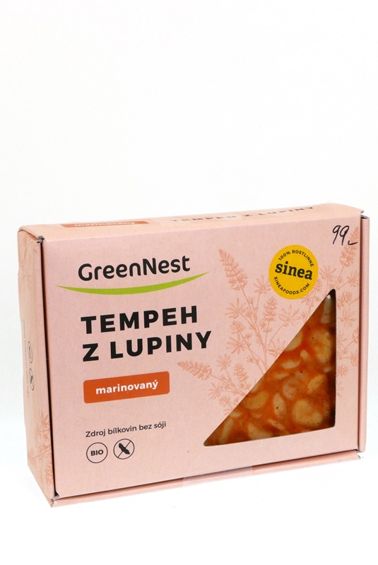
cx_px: 189
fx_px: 1179
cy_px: 282
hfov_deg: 18.2
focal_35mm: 75
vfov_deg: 27.0
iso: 800
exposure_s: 1/30
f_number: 16
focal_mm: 34
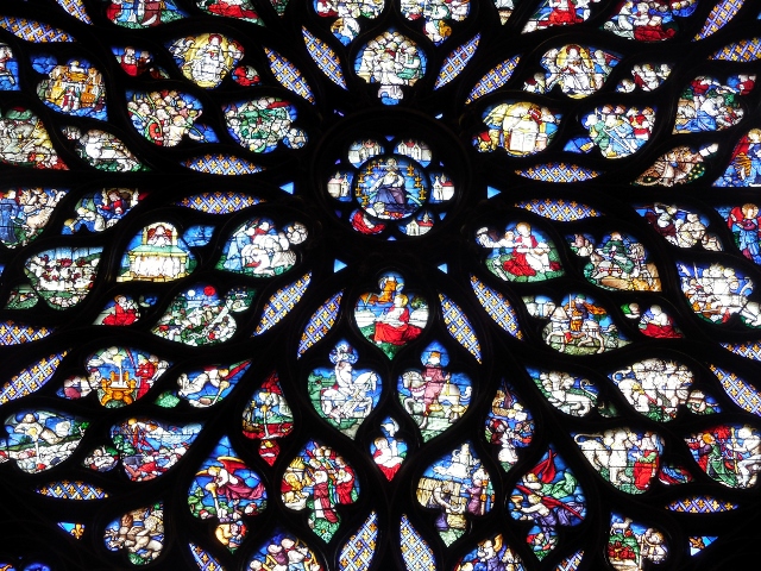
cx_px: 380
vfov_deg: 11.4
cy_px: 286
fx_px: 2858
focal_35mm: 130
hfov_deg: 15.2
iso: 220
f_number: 5.3
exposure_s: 1/60
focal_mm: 23.4
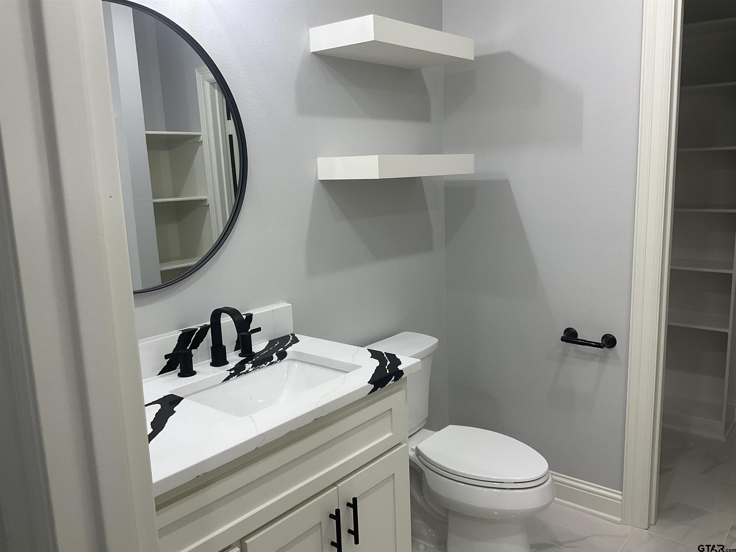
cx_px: 368
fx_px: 617
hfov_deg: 61.7
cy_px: 276
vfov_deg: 48.2
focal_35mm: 29
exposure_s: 1/120
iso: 64
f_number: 1.8
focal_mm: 3
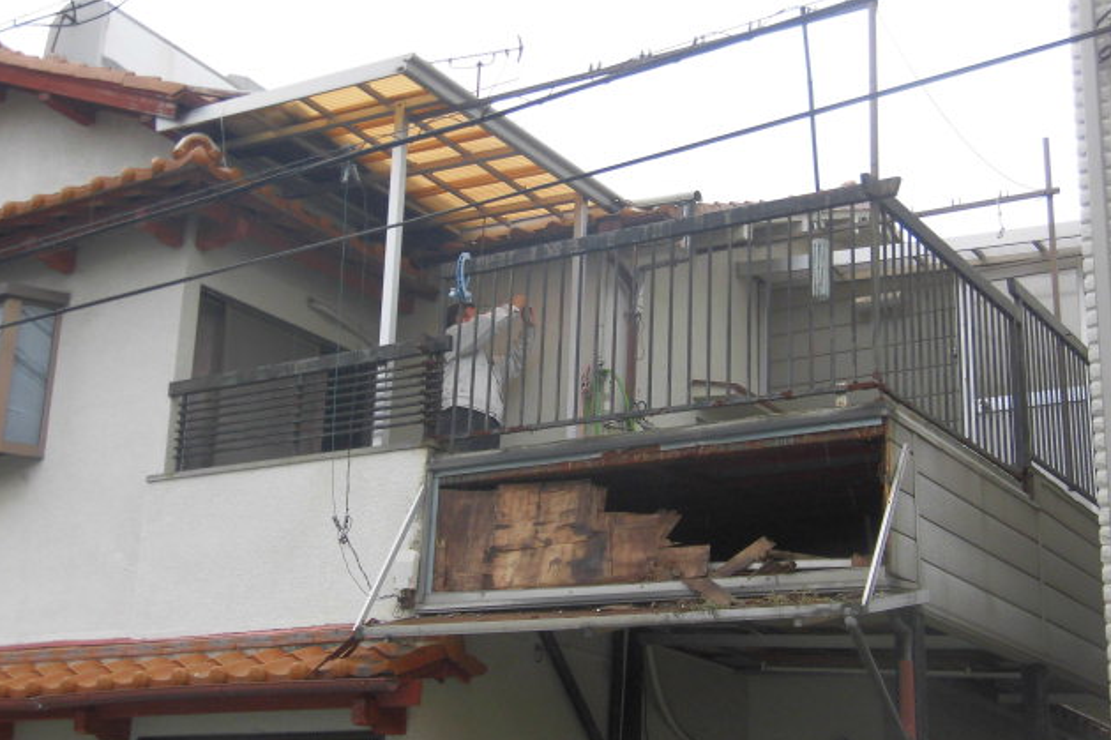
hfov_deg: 36.9
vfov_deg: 25.0
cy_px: 336
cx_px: 548
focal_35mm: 54
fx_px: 1666
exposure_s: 1/125
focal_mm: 9.16
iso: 100
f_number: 4
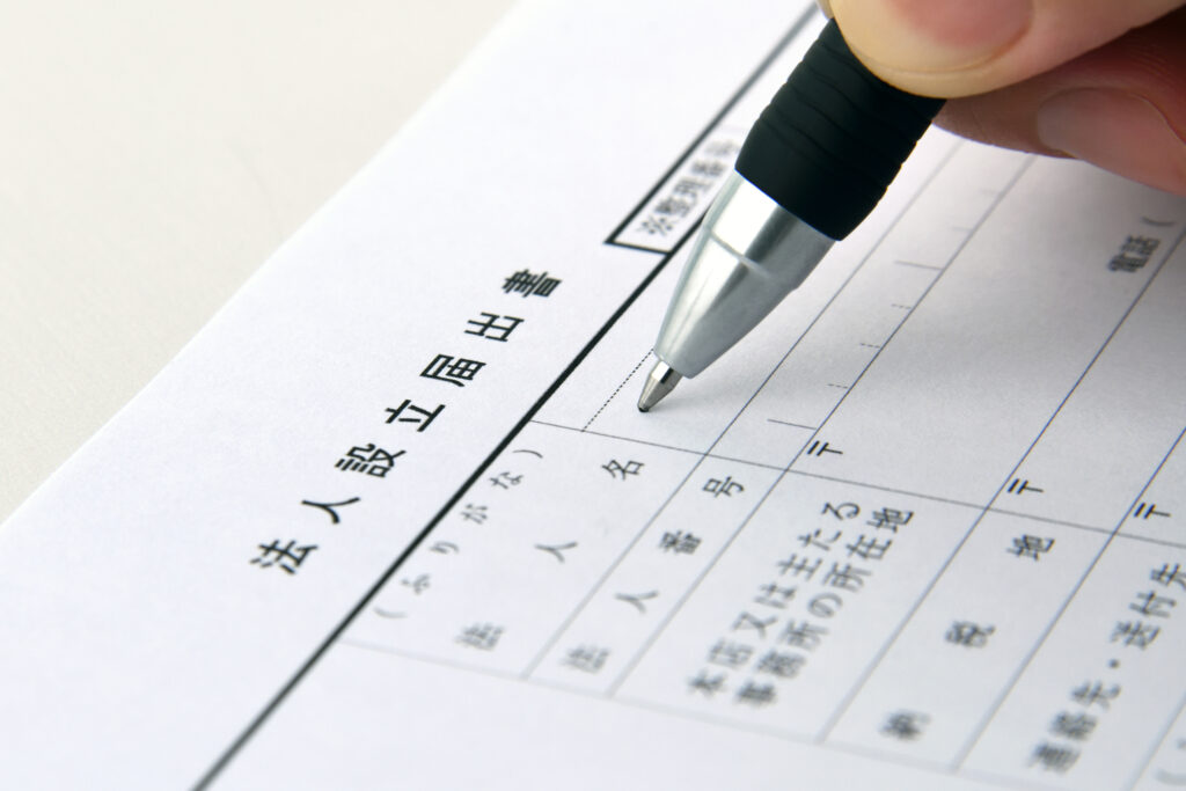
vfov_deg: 5.5
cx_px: 593
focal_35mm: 250
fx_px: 8237
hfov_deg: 8.2
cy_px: 396
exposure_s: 1/200
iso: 800
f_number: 14
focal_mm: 250
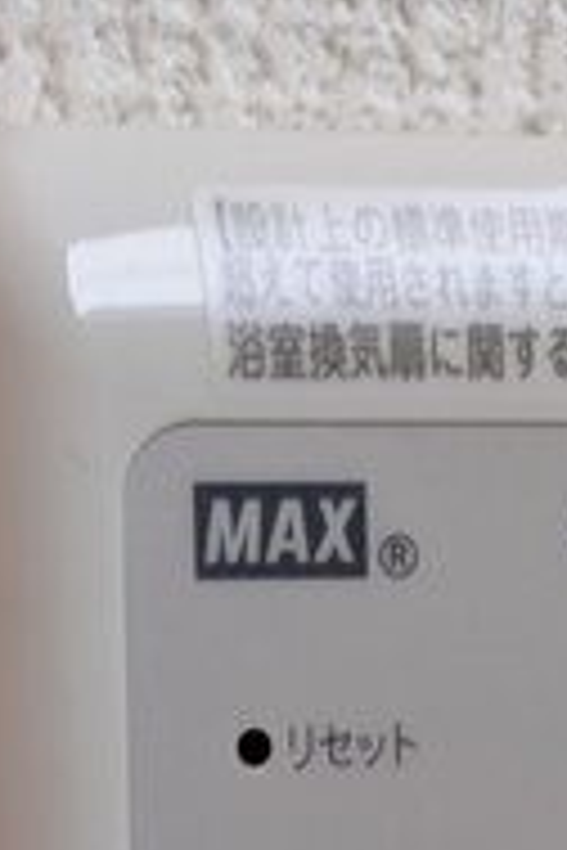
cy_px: 1210
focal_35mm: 269
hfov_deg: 5.1
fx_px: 6355
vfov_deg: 7.5
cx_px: 954
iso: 49
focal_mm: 5.43
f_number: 1.89
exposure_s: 1/40
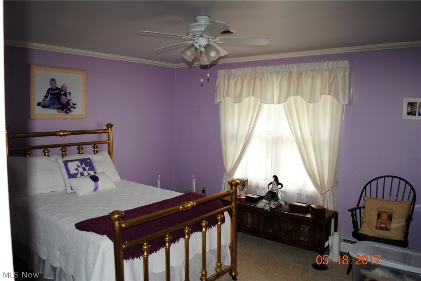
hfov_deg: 67.3
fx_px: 316
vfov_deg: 48.0
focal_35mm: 27
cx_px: 210
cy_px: 140
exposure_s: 1/60
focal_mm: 18
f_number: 3.5
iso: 200
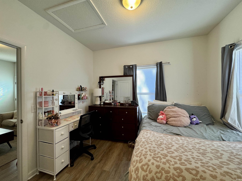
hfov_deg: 102.1
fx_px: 98
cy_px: 90
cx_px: 121
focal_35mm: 14
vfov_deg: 85.7
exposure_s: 1/120
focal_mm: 2.22
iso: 160
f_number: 2.2
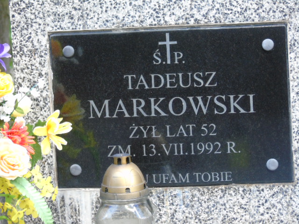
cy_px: 112
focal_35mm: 243
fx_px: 2099
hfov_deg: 8.1
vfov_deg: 6.1
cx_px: 150
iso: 400
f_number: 4.8
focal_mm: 43
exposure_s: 1/125
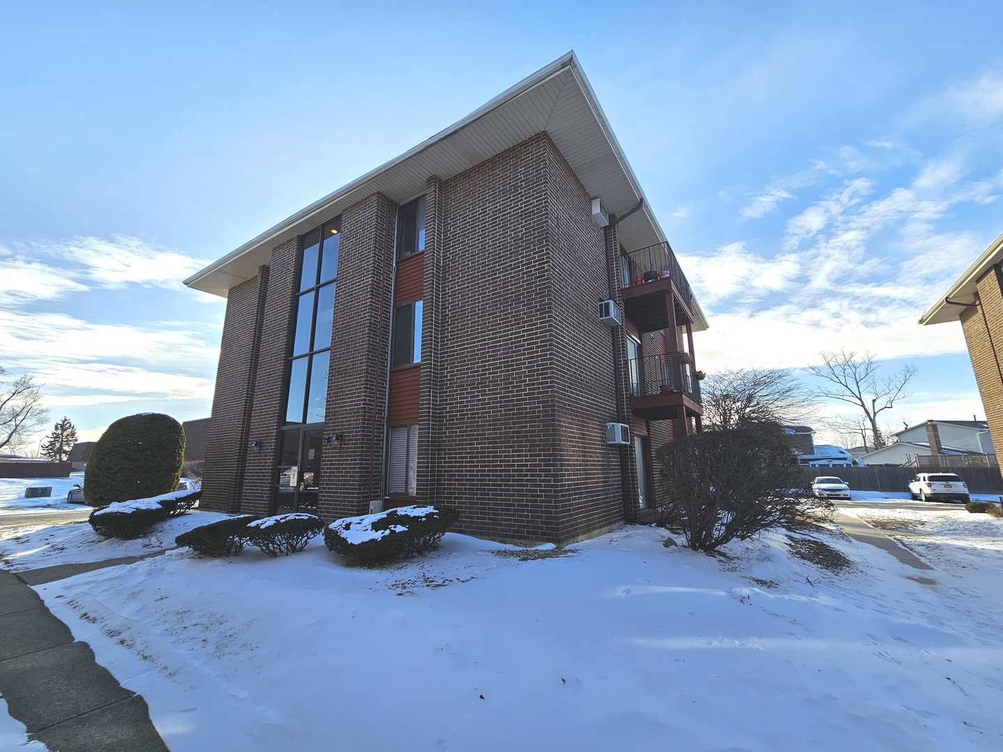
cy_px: 376
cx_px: 502
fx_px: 377
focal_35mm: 13
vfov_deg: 89.9
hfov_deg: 106.2
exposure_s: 1/1129
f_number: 2.2
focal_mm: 2.2
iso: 50
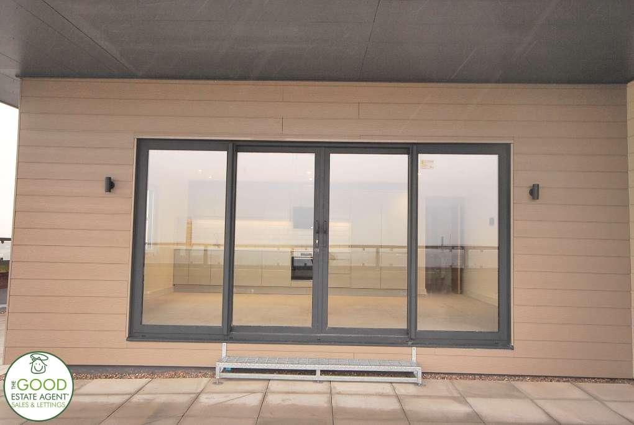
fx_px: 529
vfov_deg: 43.7
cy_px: 212
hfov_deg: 61.9
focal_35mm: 30
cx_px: 317
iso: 400
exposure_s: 1/60
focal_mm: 20
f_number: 5.6
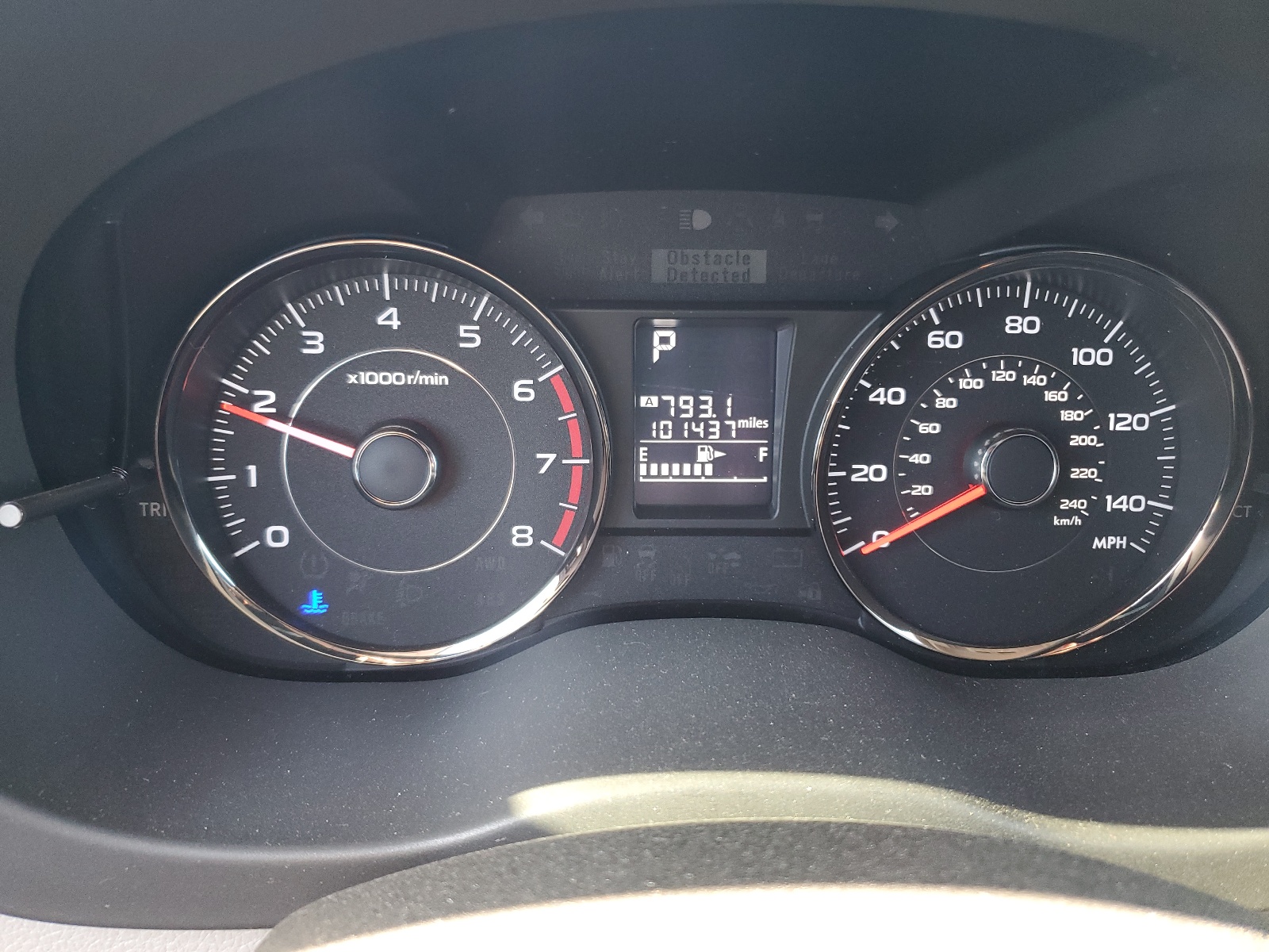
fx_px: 953
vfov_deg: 53.1
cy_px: 476
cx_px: 634
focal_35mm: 26
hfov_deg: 67.3
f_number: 1.5
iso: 110
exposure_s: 1/60.2
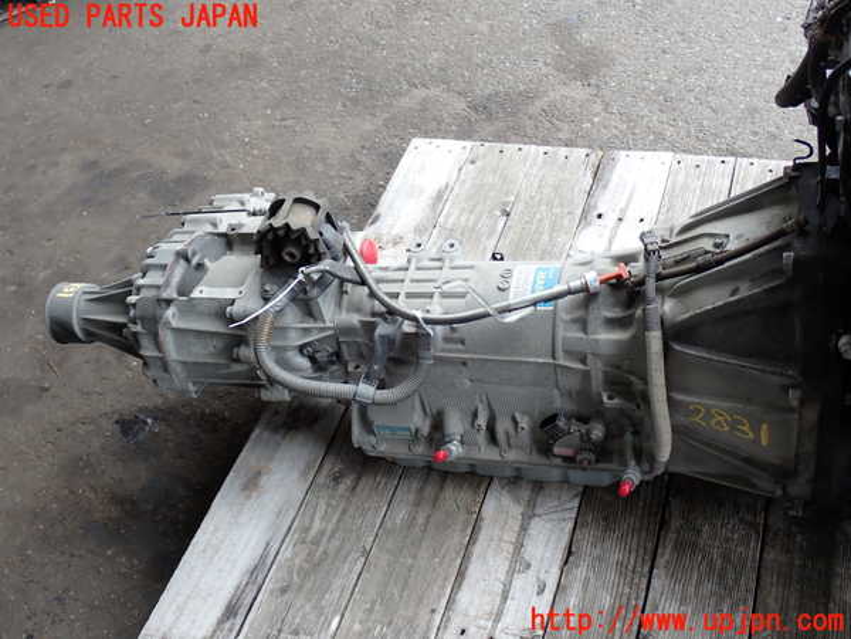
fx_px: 1082
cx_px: 426
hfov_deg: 42.9
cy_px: 320
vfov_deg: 32.9
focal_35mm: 44
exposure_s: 1/100
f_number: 4
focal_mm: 7.84
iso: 100
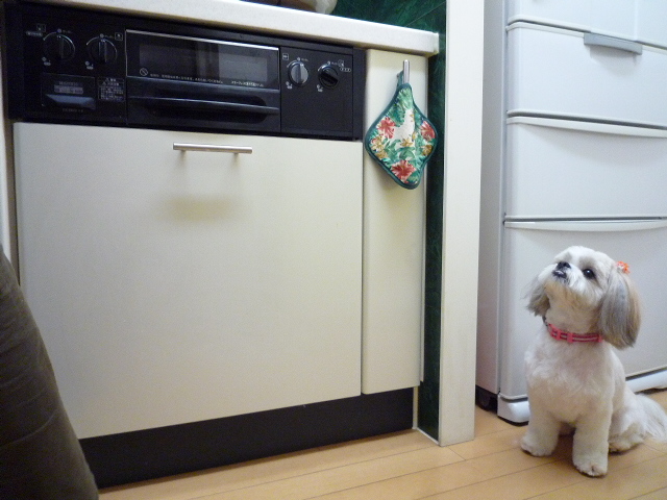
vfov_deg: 54.9
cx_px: 334
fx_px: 482
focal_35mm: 25
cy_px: 250
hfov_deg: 69.4
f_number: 2.8
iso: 400
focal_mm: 4.4
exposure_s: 1/13
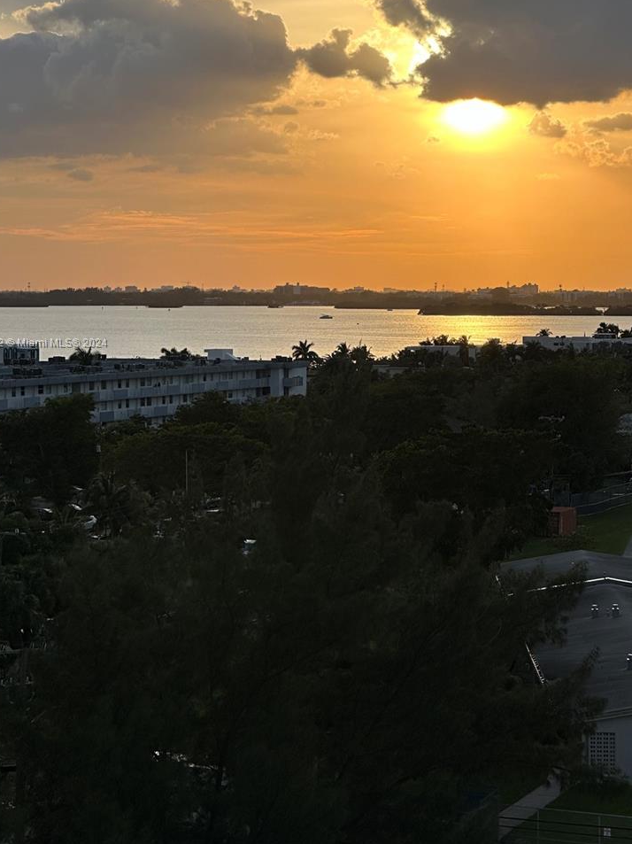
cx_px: 343
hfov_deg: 15.2
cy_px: 344
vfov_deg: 20.2
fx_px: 2363
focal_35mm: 97
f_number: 2.8
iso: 32
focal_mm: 9
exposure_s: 1/978
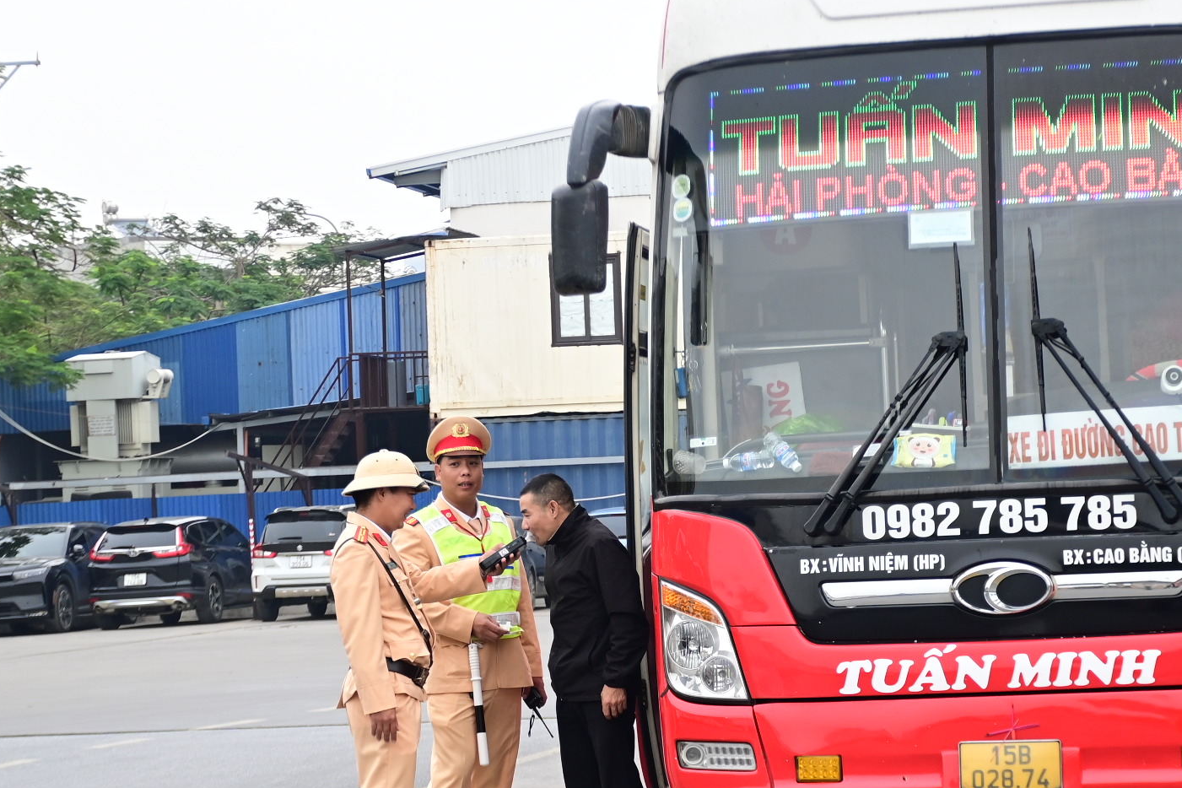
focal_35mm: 118
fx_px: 3874
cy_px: 542
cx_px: 642
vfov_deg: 11.6
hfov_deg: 17.3
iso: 400
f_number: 4.8
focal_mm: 56
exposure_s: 1/200
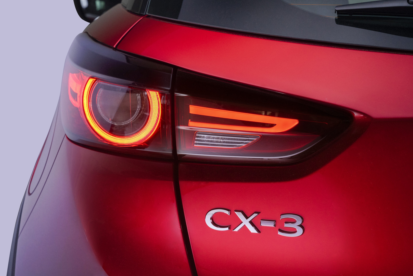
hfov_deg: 29.2
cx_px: 209
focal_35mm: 69
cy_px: 138
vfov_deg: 19.7
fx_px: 792
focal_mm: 68
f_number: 10
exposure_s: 1/50
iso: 1600
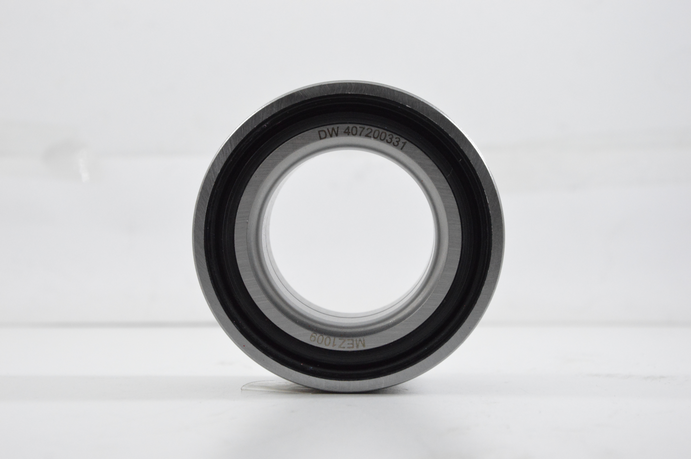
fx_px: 2157
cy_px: 230
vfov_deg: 12.2
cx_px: 346
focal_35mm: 112
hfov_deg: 18.2
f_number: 8
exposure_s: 1/100
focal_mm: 75
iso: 3200
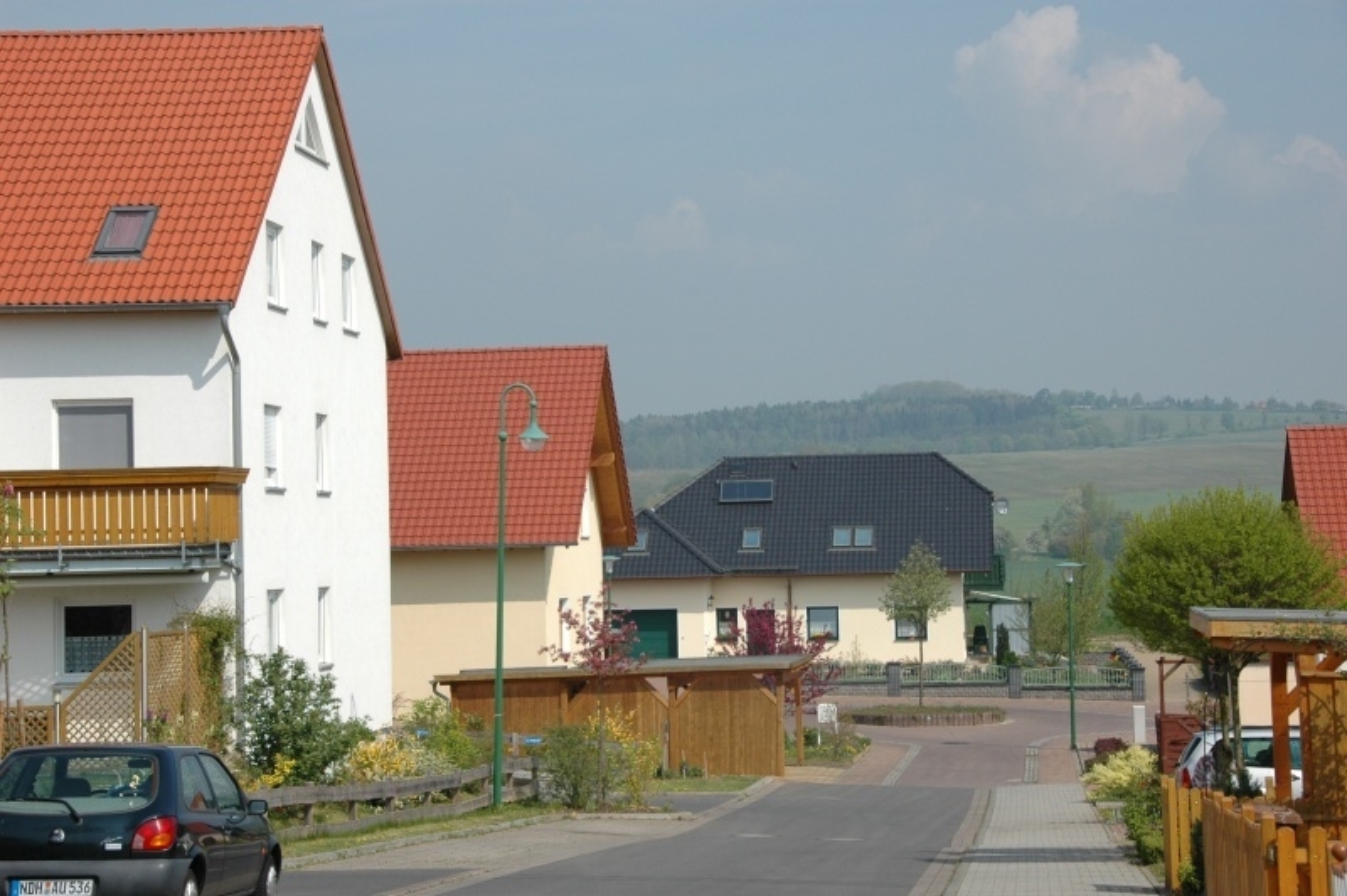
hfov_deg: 24.6
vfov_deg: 16.5
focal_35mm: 82
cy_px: 448
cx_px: 674
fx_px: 3084
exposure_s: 1/400
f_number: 10
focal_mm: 55
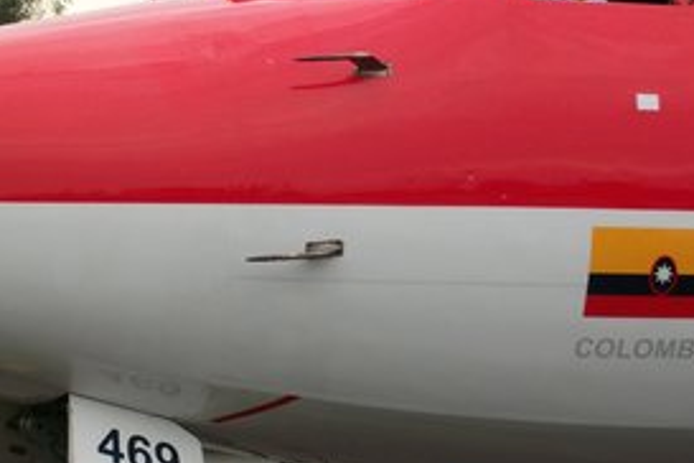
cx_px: 343
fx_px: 3084
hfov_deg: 12.8
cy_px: 182
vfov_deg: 8.6
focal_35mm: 160
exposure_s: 1/125
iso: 80
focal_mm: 18.8
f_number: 5.7
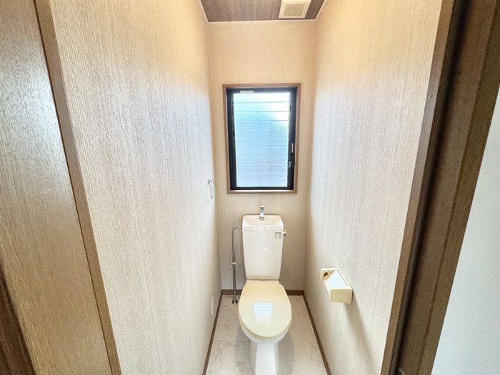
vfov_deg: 85.7
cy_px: 188
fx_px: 202
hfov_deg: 102.1
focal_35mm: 14
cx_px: 250
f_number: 2.2
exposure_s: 1/120
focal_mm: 2.22
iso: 100
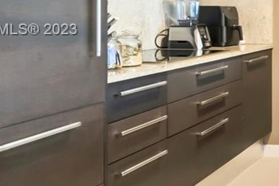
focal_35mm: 57
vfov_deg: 23.3
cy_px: 31
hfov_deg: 25.9
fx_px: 442
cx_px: 418
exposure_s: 1/8
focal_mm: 9
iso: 640
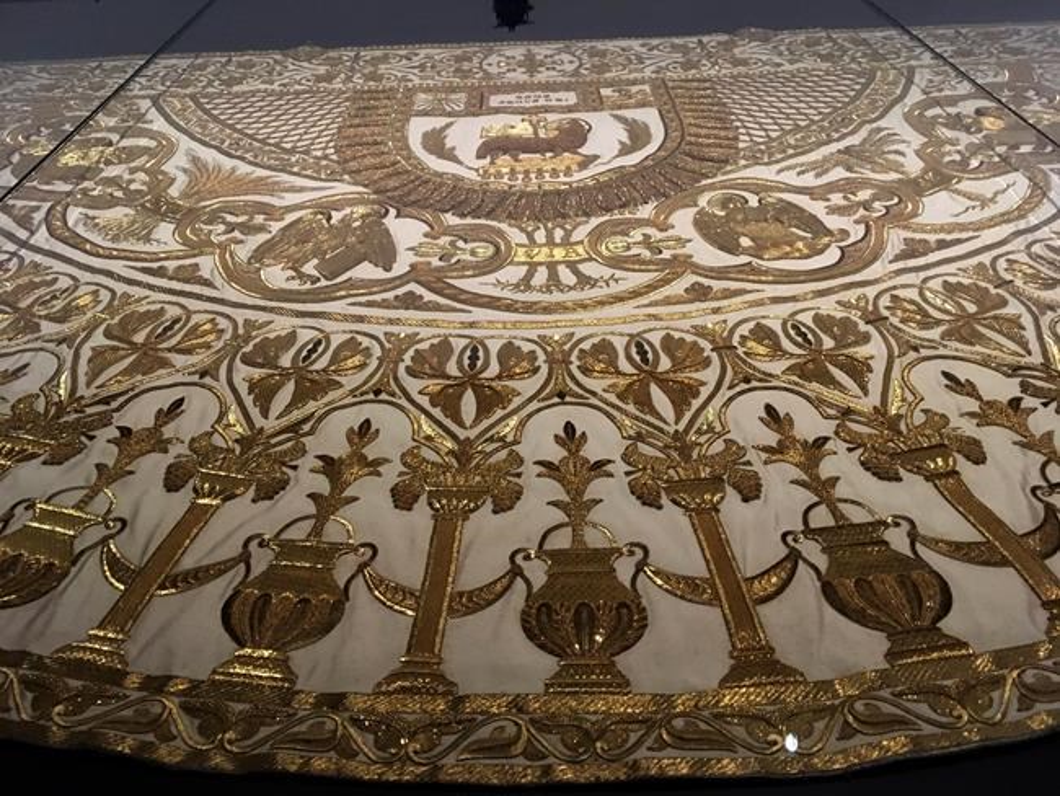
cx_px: 530
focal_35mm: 29
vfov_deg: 48.3
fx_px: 888
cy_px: 398
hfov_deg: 61.6
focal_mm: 4.15
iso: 250
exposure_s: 1/15
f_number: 2.2
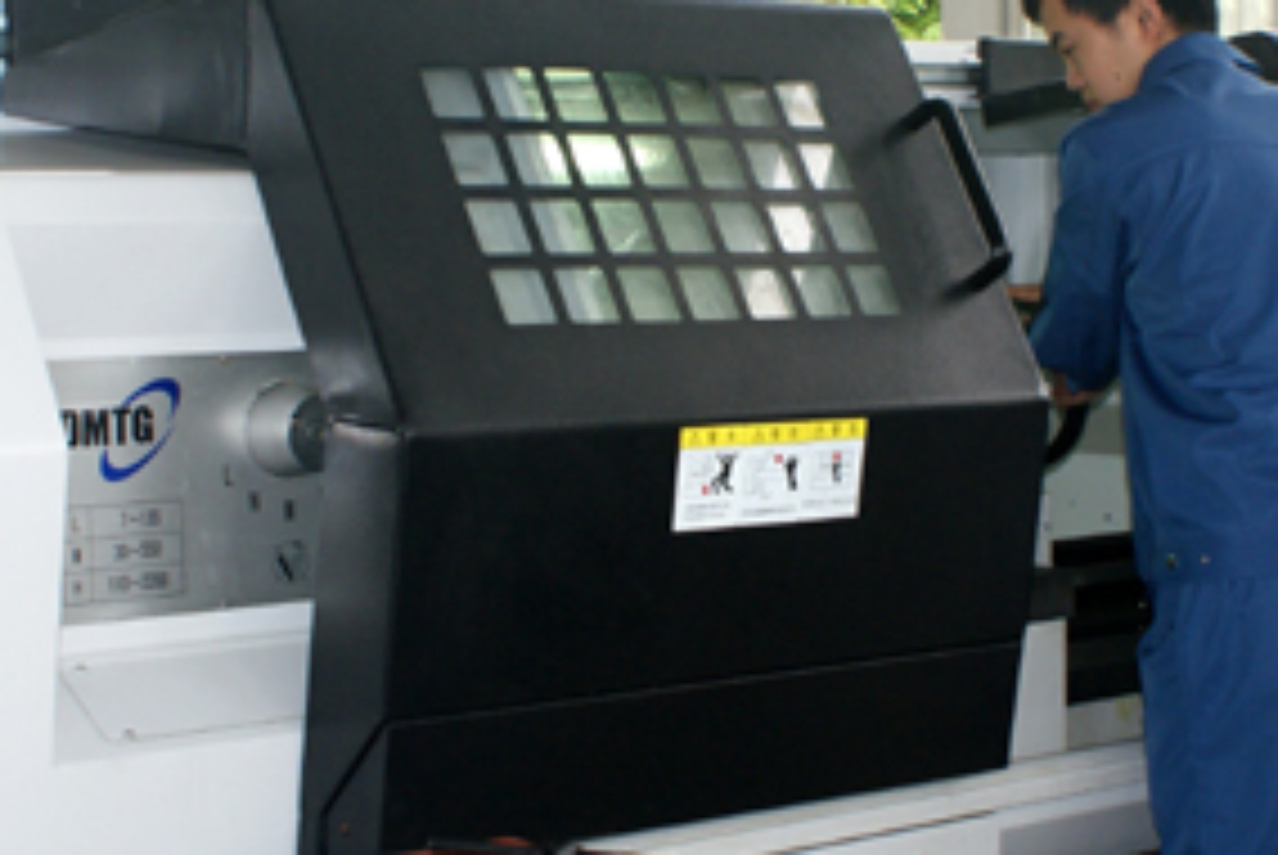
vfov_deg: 18.2
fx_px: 2665
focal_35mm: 75
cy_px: 324
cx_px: 754
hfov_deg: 26.9
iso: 400
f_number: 5.6
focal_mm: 20
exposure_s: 1/60
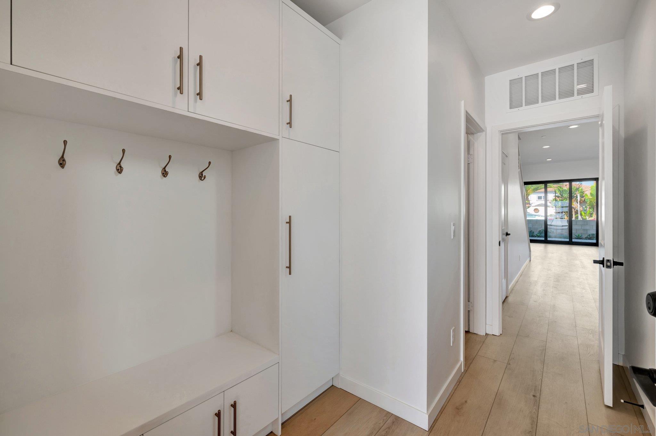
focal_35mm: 15
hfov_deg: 100.4
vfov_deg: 77.2
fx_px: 273
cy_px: 218
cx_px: 328
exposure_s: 1/60
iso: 400
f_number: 8
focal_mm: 15
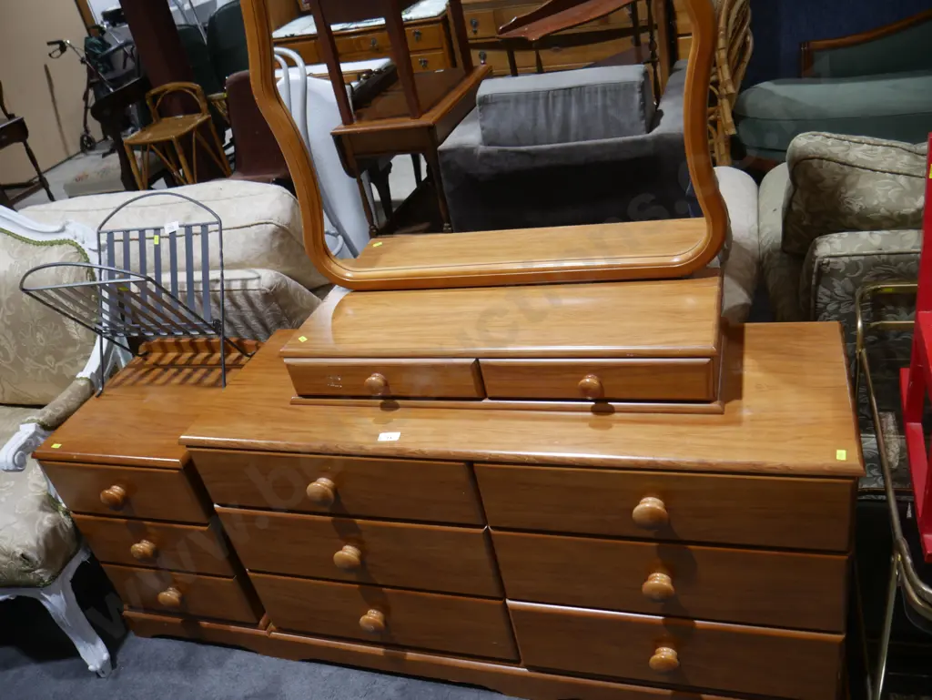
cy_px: 350
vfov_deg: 46.8
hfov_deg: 59.9
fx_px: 808
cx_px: 466
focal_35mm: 30
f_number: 3.6
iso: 250
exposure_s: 1/60
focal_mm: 15
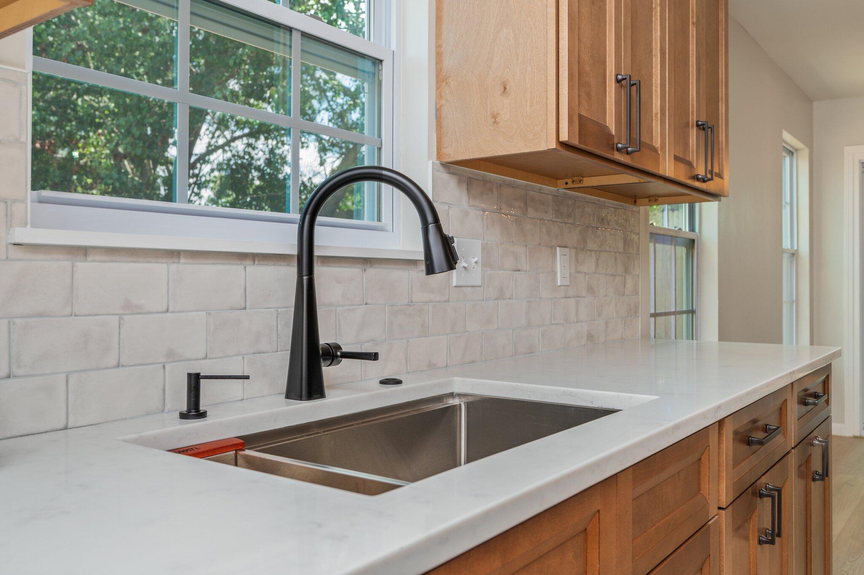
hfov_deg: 62.0
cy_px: 288
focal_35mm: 30
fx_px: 719
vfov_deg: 43.5
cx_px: 432
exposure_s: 1/50
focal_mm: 30
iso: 200
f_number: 6.3
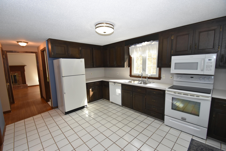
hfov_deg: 100.4
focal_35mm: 15
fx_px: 94
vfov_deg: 77.3
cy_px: 76
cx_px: 113
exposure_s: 1/125
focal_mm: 10
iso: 800
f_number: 5.6
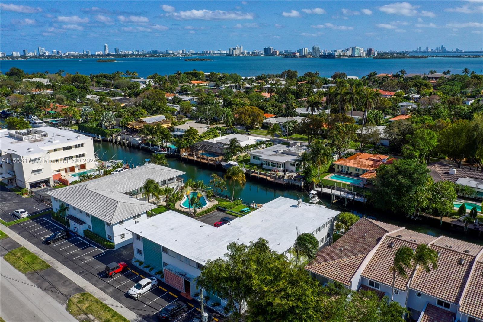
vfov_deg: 46.4
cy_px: 161
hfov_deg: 65.5
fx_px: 376
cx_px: 242
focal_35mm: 28
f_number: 8
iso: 100
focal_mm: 10.26
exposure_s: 1/2000
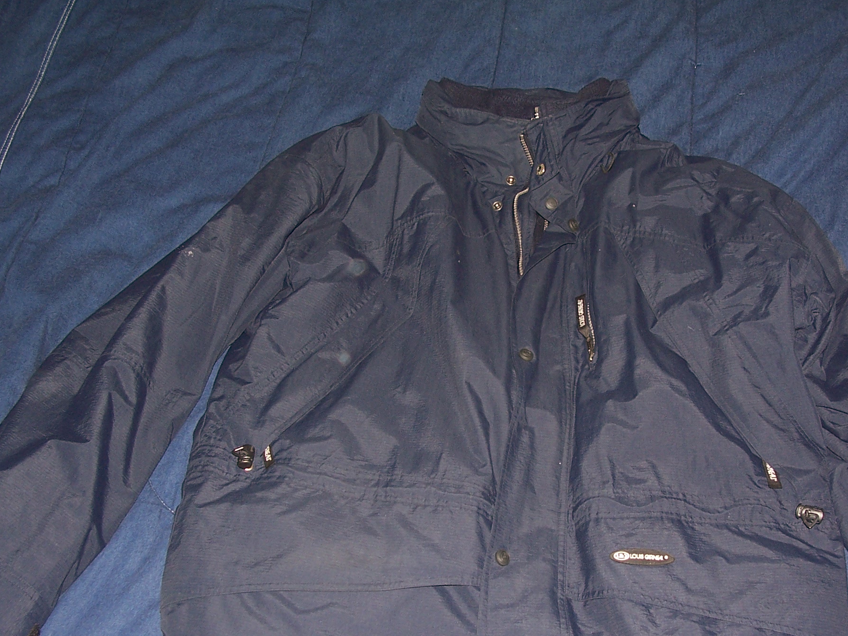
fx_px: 1102
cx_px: 508
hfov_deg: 41.9
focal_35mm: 45
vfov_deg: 32.0
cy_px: 394
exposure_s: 1/60
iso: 80
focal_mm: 6
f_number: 2.8
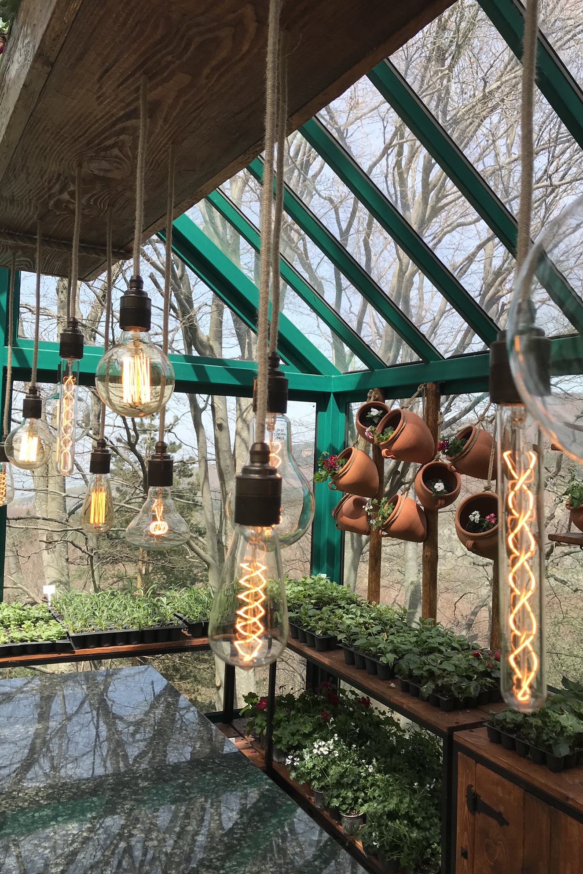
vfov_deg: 61.9
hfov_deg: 43.6
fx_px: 729
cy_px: 437
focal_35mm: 30
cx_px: 291
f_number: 1.8
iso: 20
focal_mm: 3.99
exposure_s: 1/840
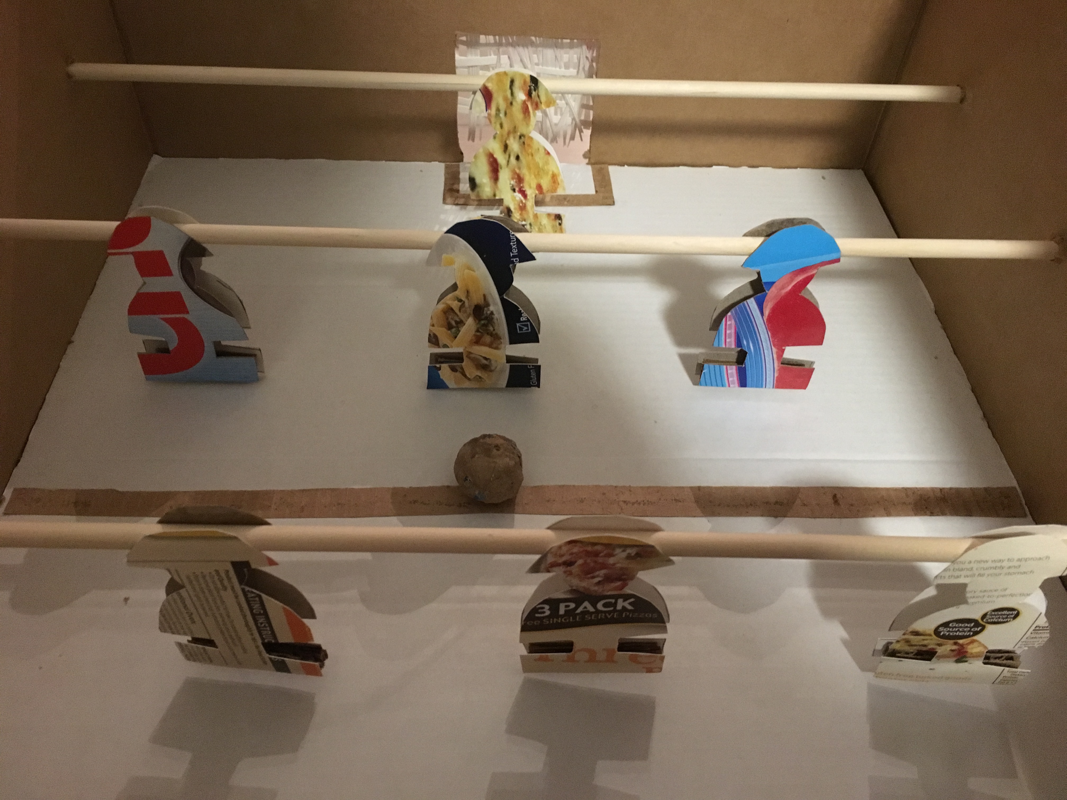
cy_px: 400
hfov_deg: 61.7
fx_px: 894
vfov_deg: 48.2
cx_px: 534
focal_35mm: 29
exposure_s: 1/15
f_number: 2.2
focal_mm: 4.15
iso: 250
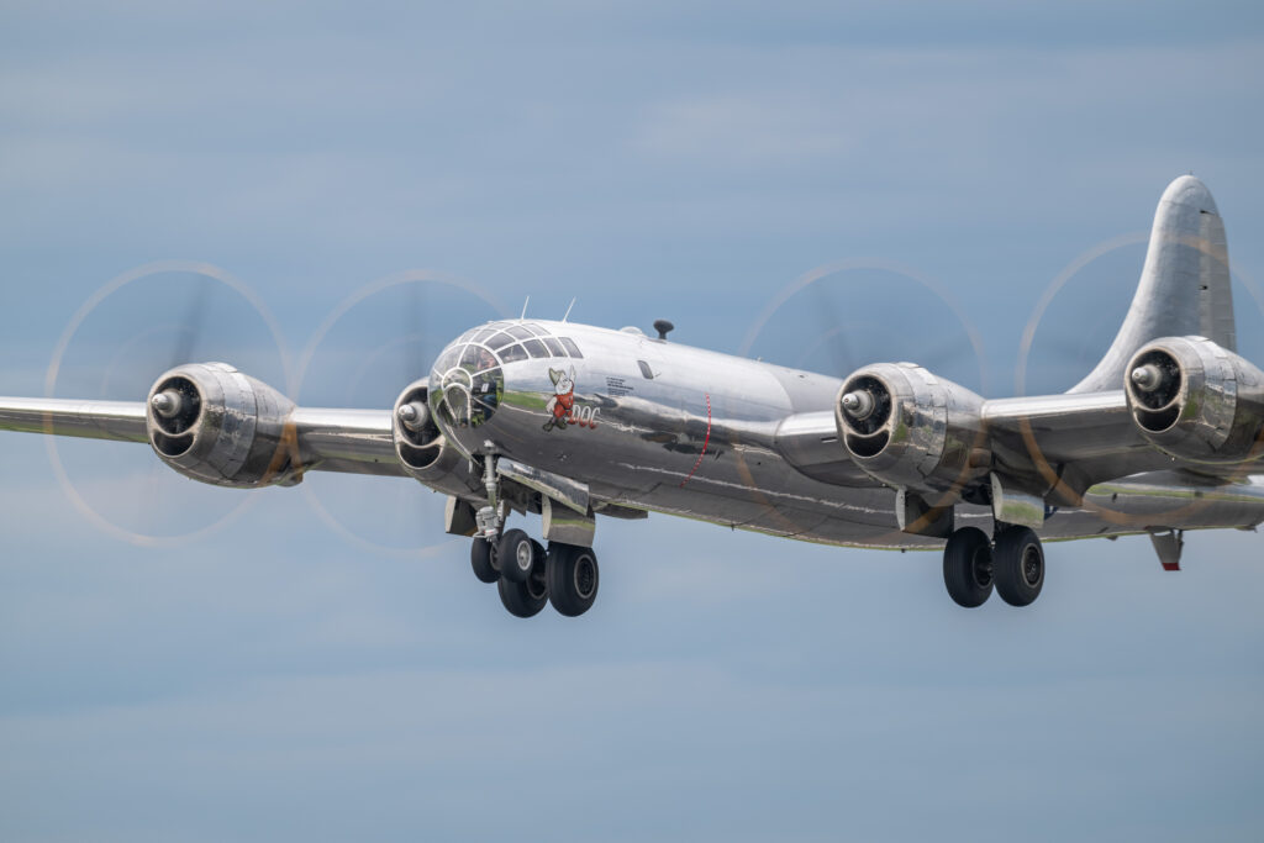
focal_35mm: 600
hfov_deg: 3.4
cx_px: 632
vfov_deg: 2.3
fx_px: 21068
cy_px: 422
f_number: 6.3
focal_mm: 600
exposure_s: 1/60
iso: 100
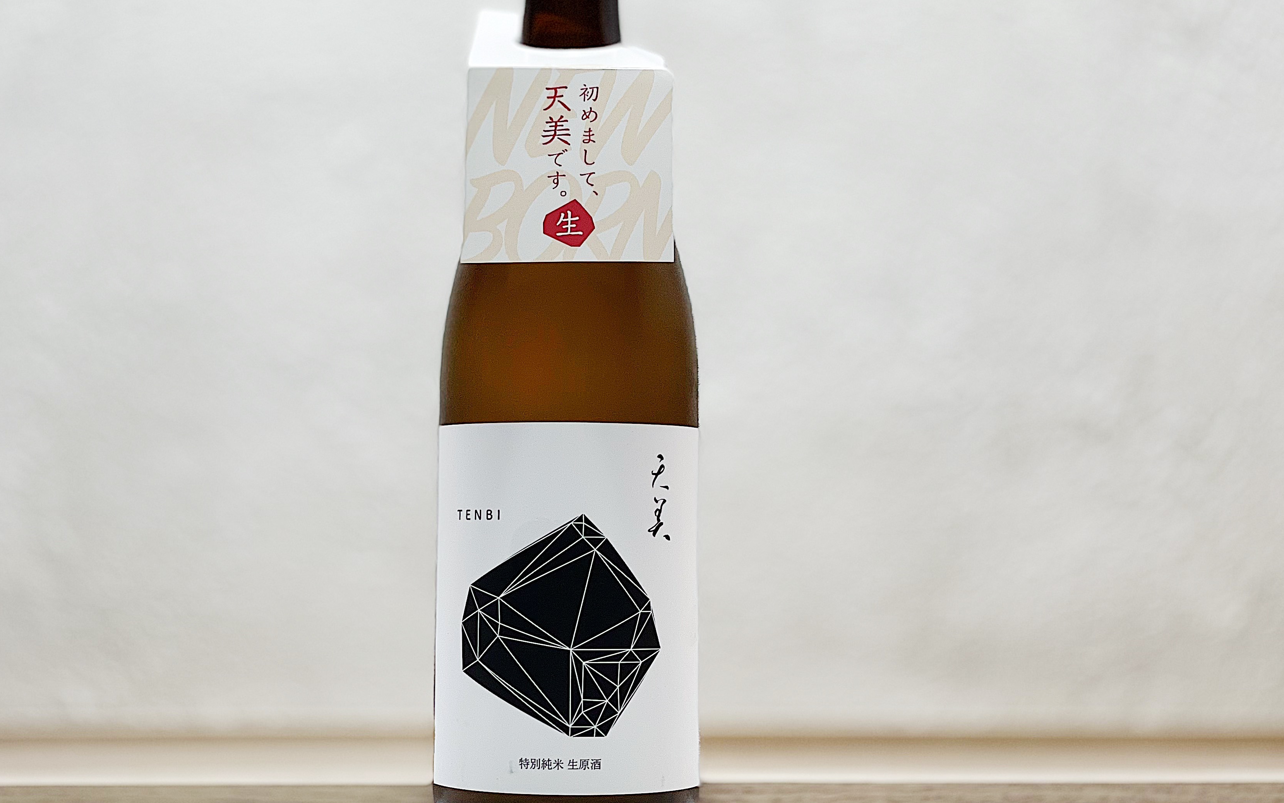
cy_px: 308
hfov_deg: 30.6
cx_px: 562
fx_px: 2345
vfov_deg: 19.4
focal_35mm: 67
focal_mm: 6
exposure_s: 1/100
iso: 100
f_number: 2
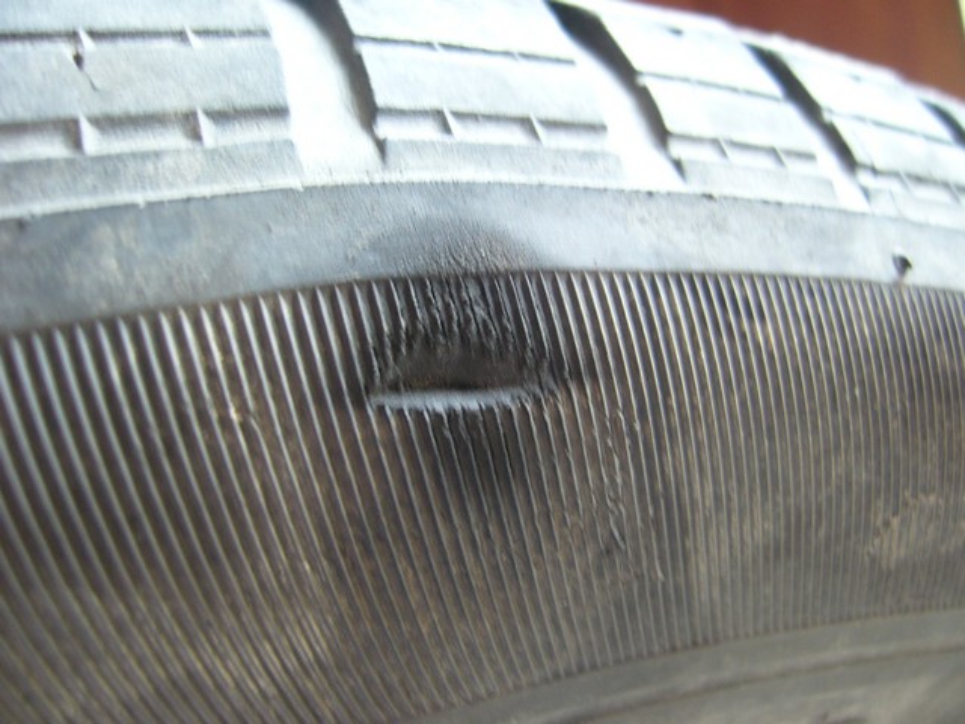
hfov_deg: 52.6
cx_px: 482
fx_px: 976
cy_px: 362
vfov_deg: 40.7
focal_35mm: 35
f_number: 2.8
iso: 125
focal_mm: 5.8
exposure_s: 1/13
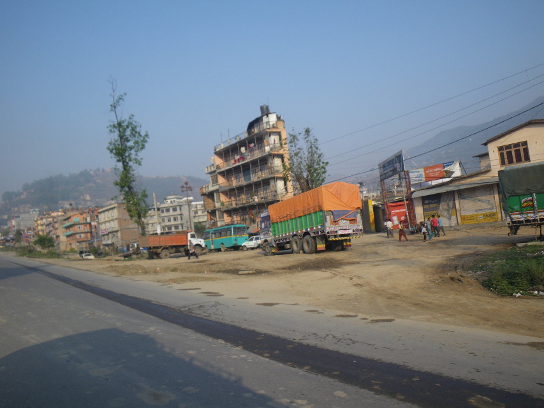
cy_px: 204
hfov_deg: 63.4
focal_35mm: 28
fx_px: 440
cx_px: 272
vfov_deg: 49.8
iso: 50
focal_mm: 5
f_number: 4.2
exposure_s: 1/250
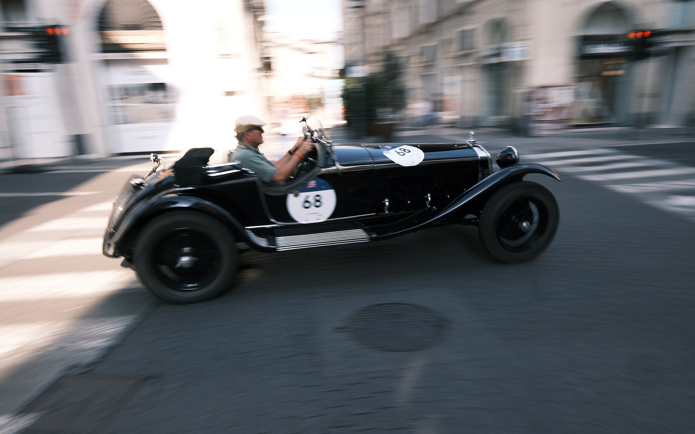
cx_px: 339
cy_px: 229
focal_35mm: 22
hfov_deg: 79.6
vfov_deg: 55.0
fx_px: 417
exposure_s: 1/30
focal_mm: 13.8
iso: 160
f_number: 13
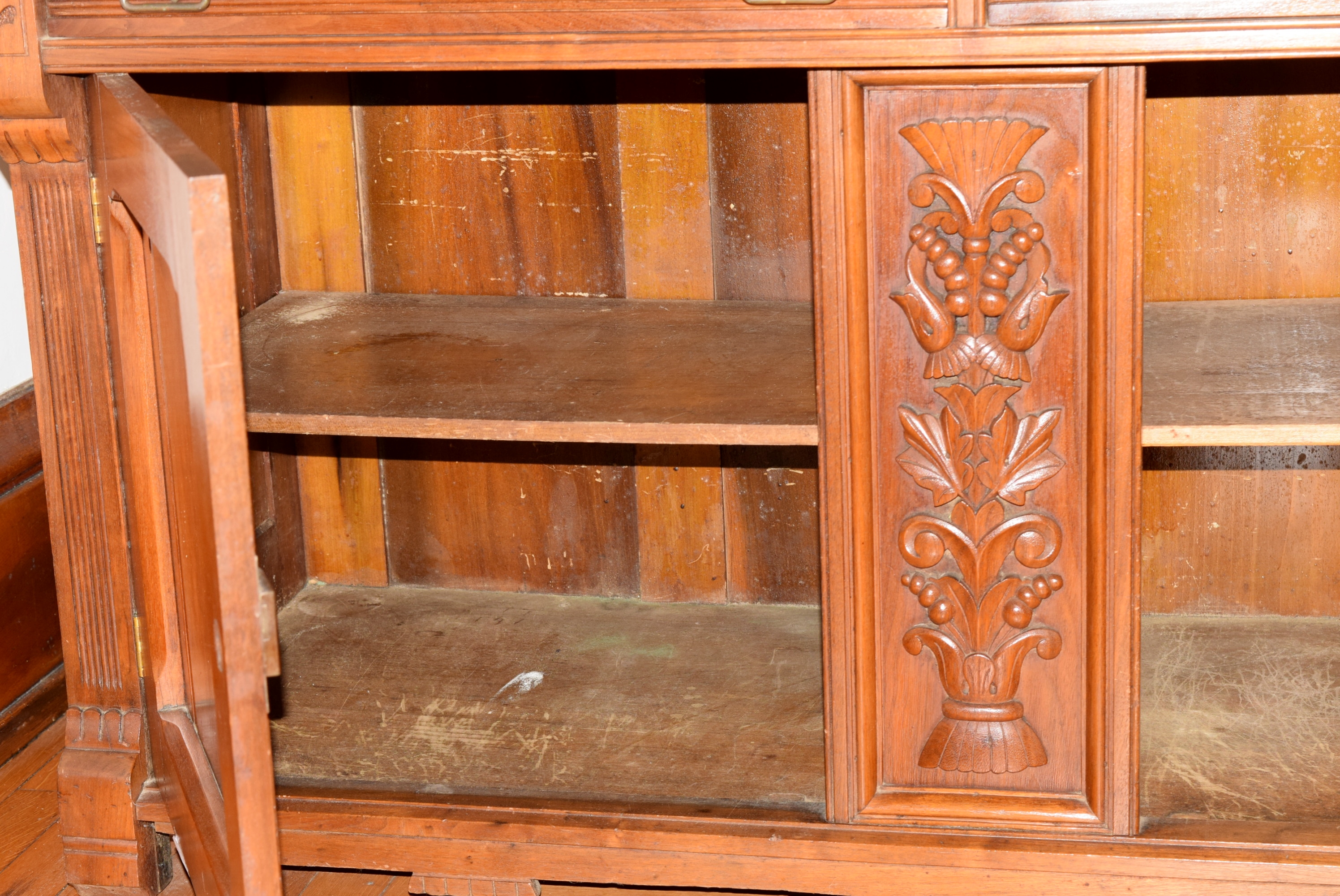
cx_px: 670
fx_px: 2682
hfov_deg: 28.1
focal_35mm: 72
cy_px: 448
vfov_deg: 19.0
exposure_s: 1/60
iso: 800
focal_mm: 48
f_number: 8
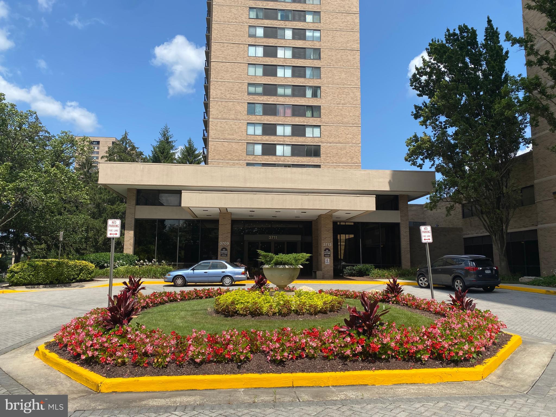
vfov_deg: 53.1
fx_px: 418
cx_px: 278
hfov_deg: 67.3
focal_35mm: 26
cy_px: 208
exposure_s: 1/2817
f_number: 1.8
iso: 32
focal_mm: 4.25
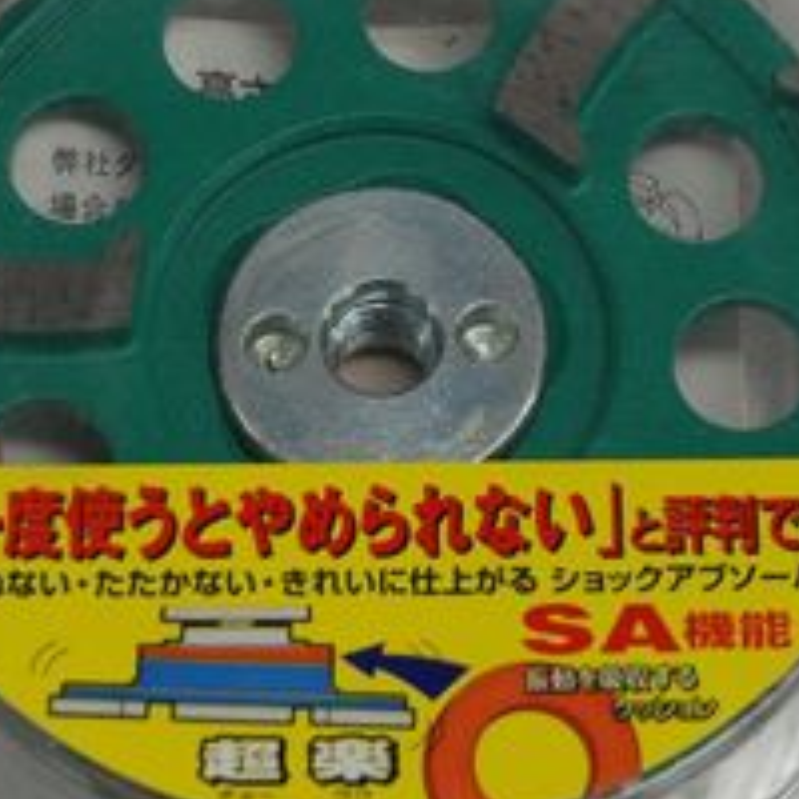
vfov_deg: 7.8
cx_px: 388
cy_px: 224
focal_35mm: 225
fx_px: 5876
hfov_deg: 7.8
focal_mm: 44
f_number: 4.8
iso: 250
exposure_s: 1/40
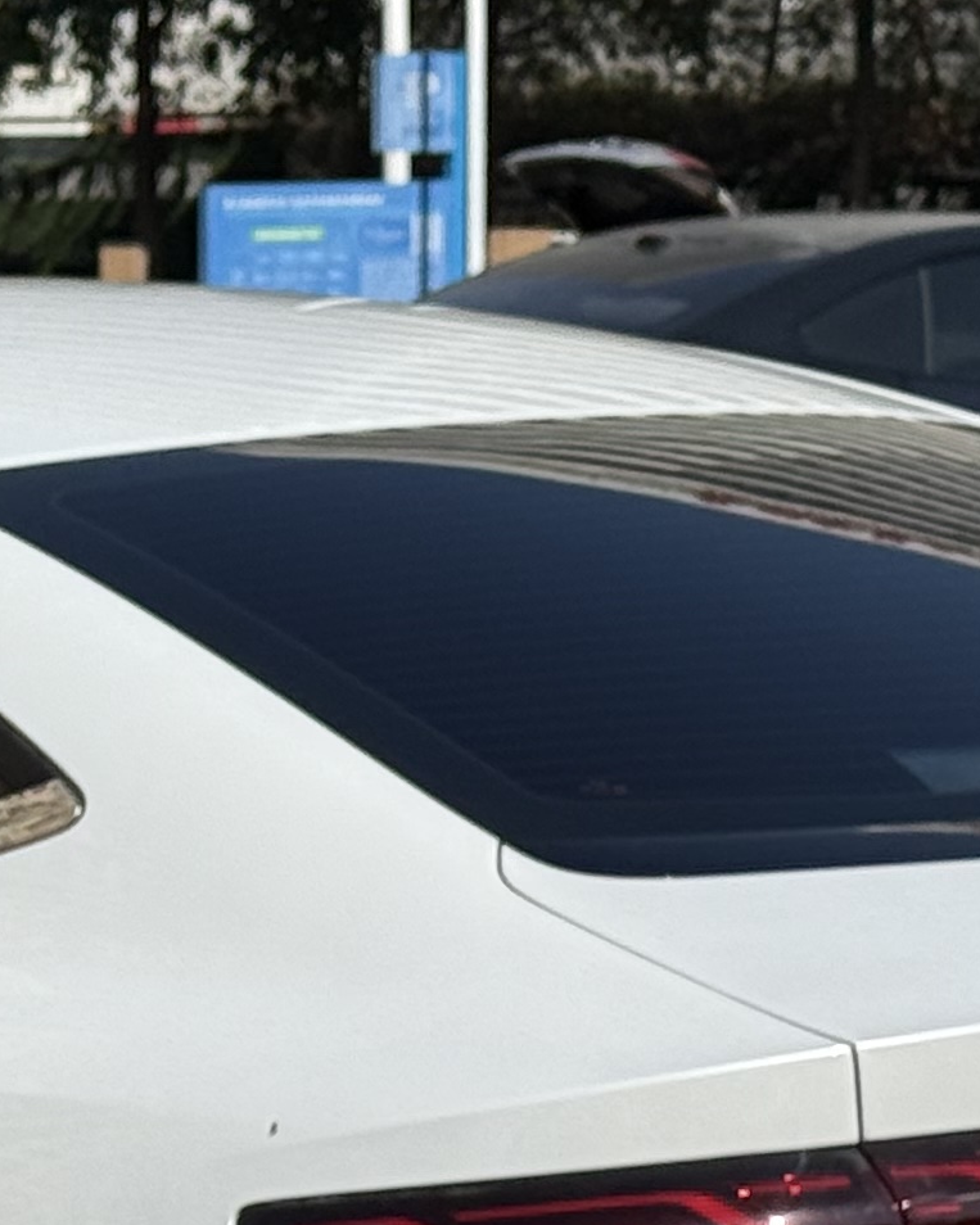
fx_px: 7180
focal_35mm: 198
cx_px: 28
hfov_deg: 7.8
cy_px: 1425
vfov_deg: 9.6
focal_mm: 6.76
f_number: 1.78
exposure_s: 1/7874
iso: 64
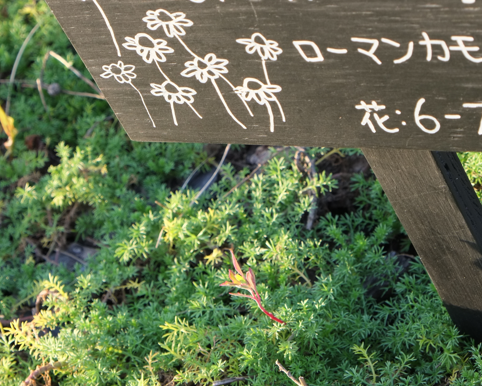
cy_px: 133
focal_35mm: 146
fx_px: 2083
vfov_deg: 10.6
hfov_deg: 13.2
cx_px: 210
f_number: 8
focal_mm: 55
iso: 400
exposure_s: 1/60
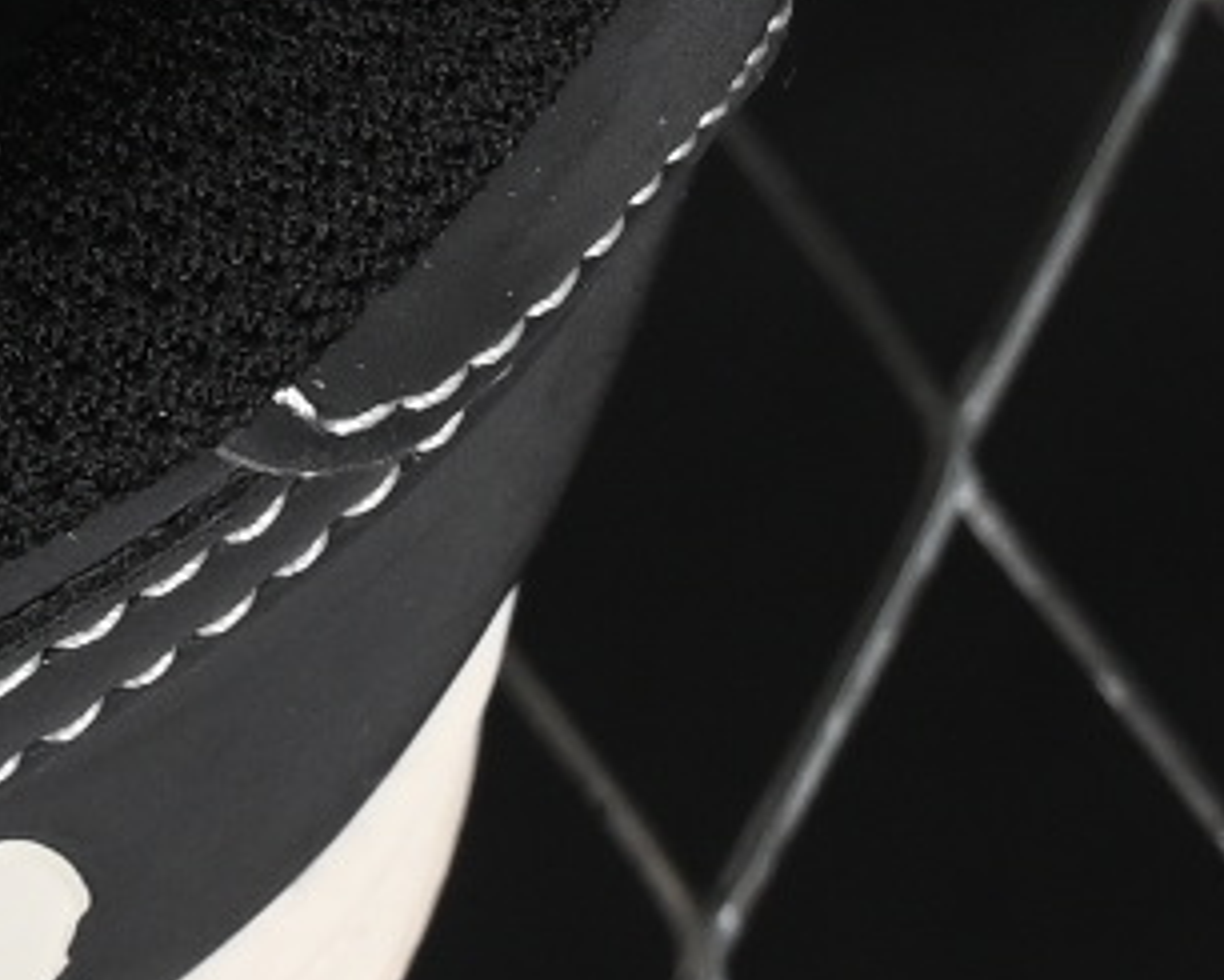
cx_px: -3492
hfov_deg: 2.9
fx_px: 23192
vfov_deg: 2.4
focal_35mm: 640
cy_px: -604
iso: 160
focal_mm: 50
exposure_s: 1/60
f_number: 6.3
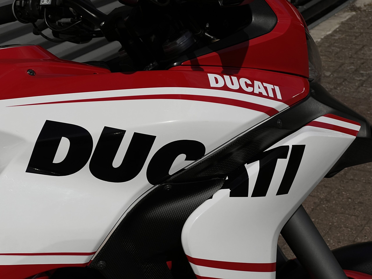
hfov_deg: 25.3
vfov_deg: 19.1
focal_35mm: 77
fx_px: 827
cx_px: 186
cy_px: 140
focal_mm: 9
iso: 25
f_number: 2.8
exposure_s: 1/6494
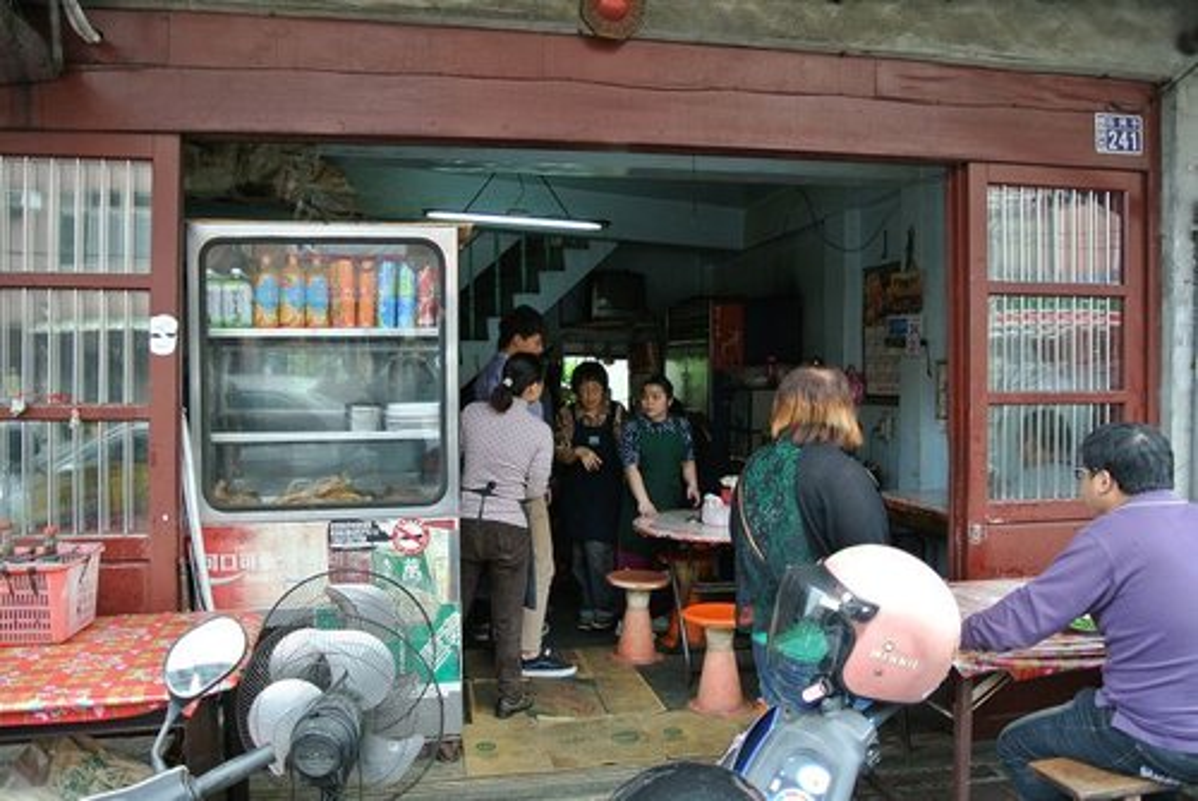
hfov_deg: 67.4
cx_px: 599
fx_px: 899
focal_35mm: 27
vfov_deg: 48.0
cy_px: 400
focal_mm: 10
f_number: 3.5
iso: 250
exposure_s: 1/125
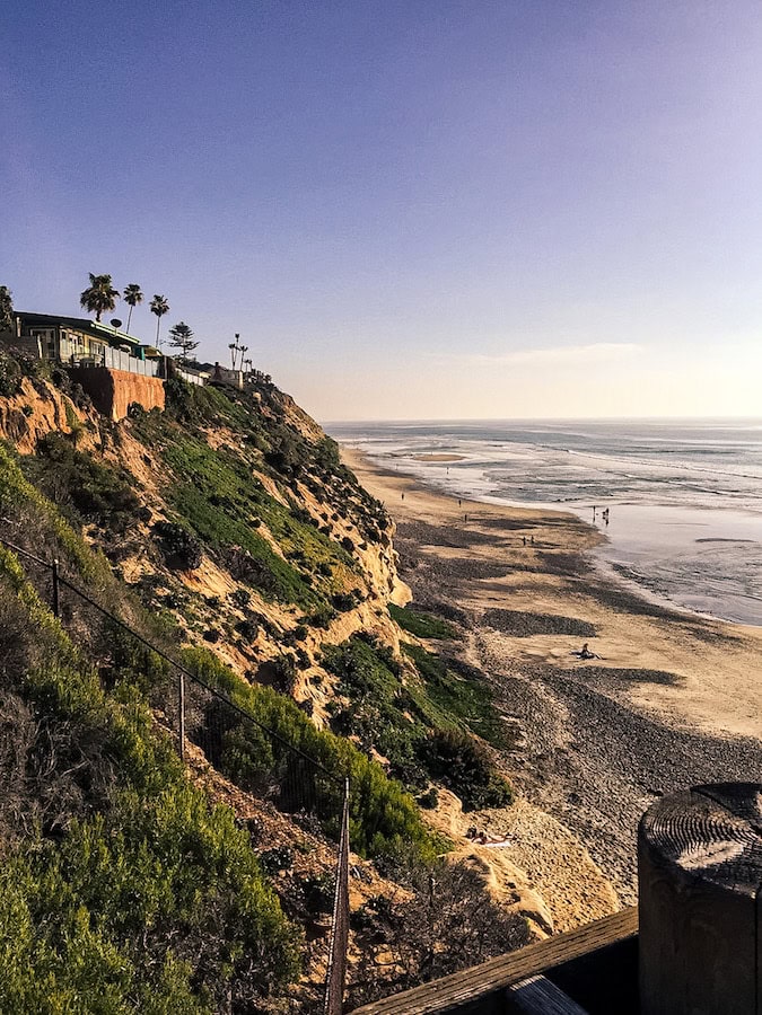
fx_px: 851
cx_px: 381
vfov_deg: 61.7
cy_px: 508
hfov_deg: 48.2
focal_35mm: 29
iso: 32
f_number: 2.2
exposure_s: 1/3000
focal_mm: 4.2
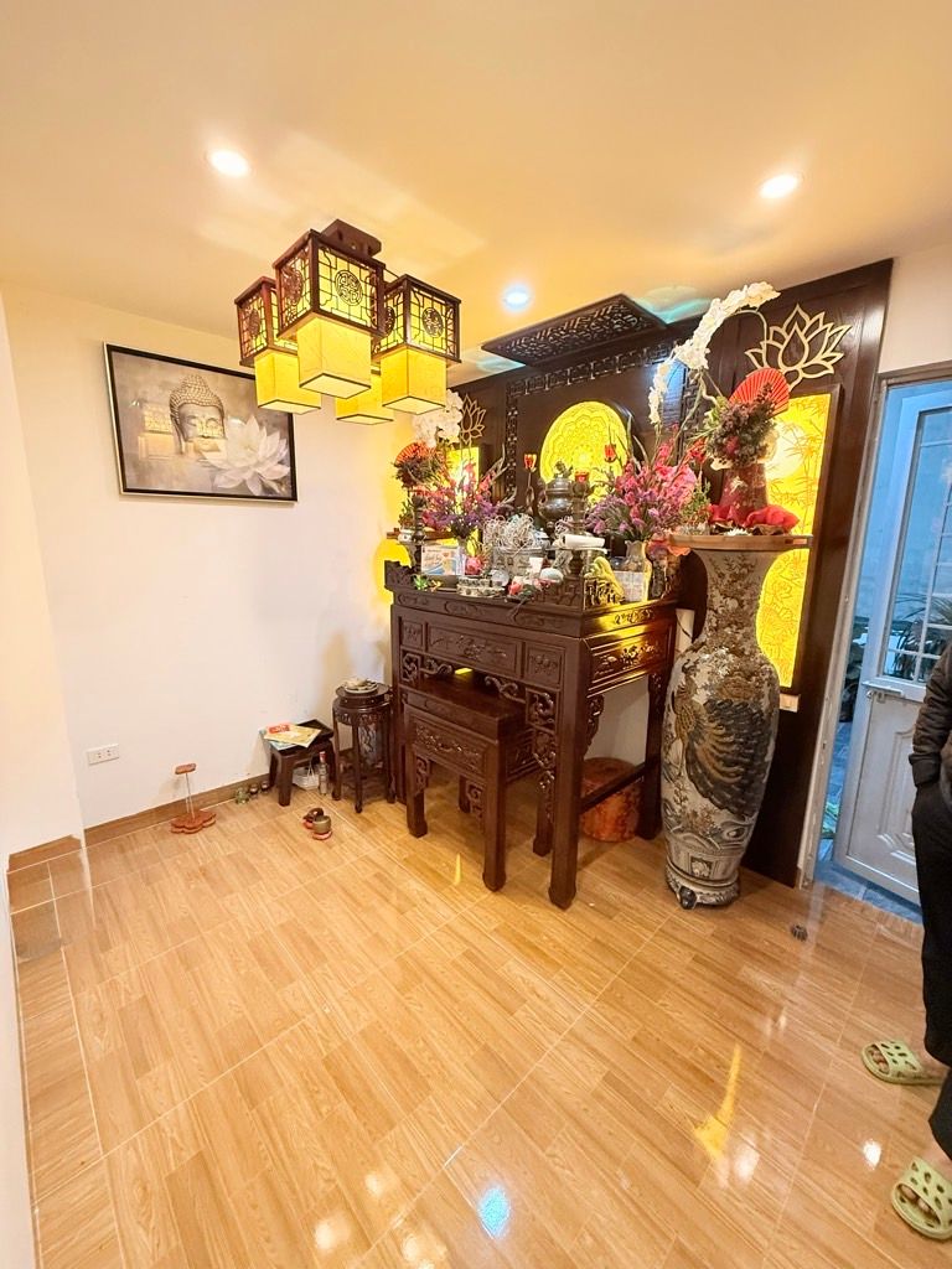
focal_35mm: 14
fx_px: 513
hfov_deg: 85.7
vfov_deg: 102.1
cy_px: 634
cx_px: 476
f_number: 2.2
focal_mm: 2.22
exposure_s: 1/50
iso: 400
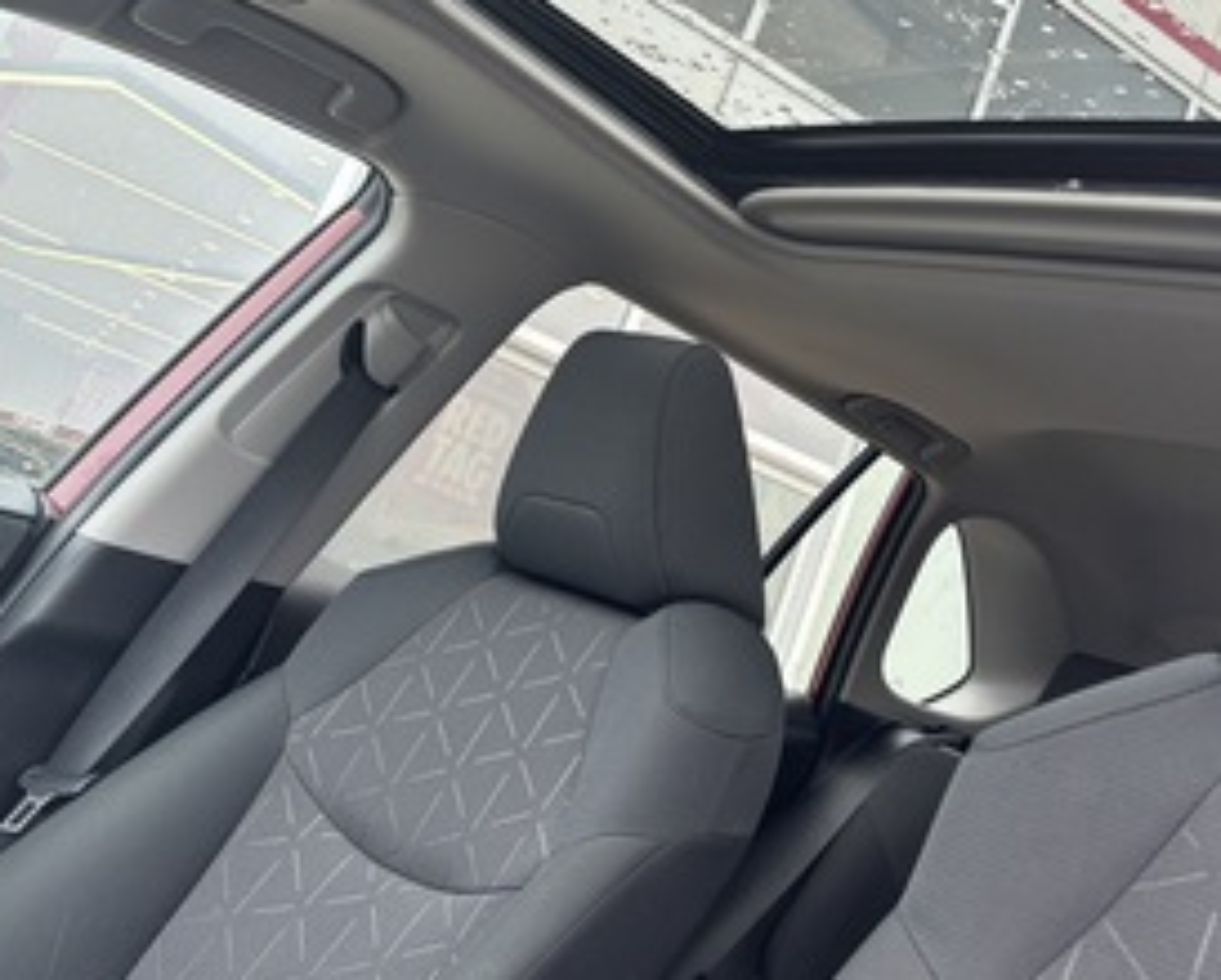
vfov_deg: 37.7
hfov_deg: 45.5
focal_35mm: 39
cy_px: 298
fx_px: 1411
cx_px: 881
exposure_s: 1/121
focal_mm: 5.96
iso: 80
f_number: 1.6
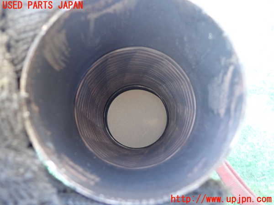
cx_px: 137
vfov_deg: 54.9
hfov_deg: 69.4
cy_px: 102
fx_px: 198
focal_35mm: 25
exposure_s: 1/30
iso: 400
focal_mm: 4.5
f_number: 2
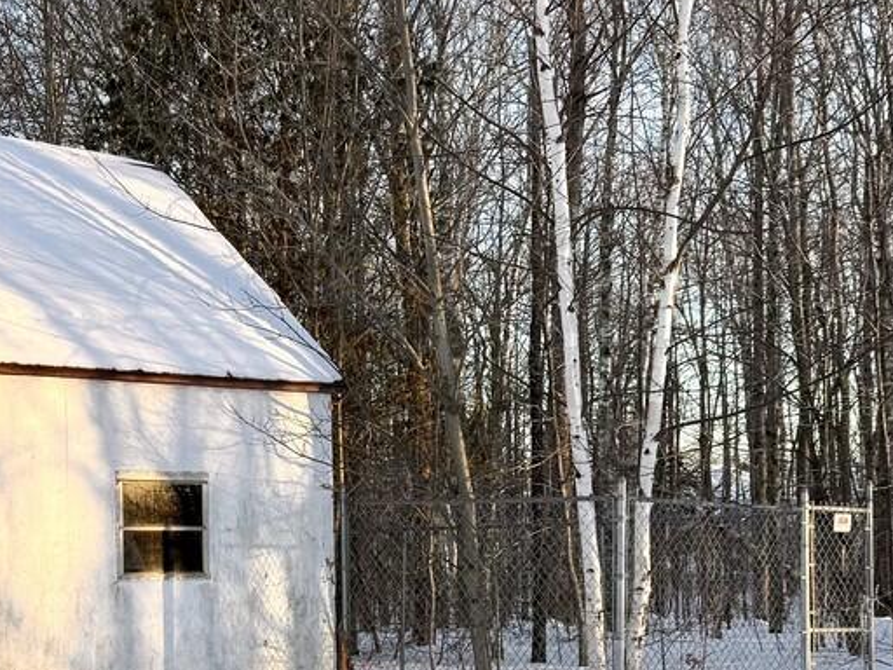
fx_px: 1238
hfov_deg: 36.8
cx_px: 68
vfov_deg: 30.2
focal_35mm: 48
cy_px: 403
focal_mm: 6.76
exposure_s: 1/1075
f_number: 1.78
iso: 80
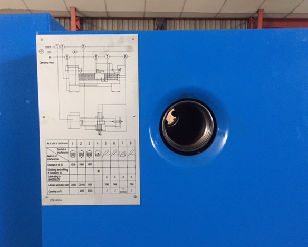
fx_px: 283
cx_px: 147
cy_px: 125
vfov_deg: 47.2
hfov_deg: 57.1
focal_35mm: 31
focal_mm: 4.15
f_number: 2.2
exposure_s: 1/33
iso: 250
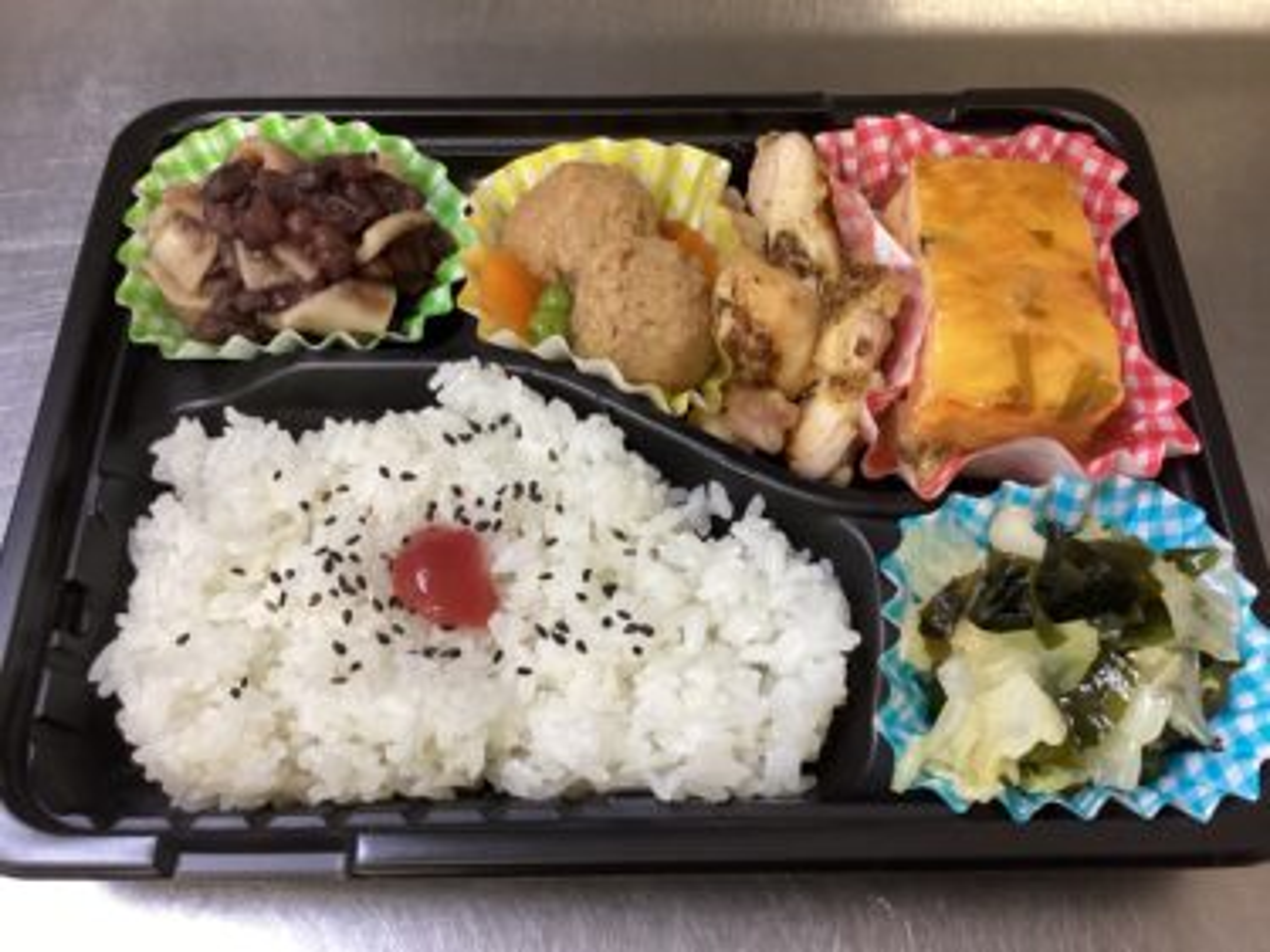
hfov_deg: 58.4
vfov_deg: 45.4
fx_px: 1137
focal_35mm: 31
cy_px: 476
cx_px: 635
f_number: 2.4
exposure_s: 1/60
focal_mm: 3.3
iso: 200
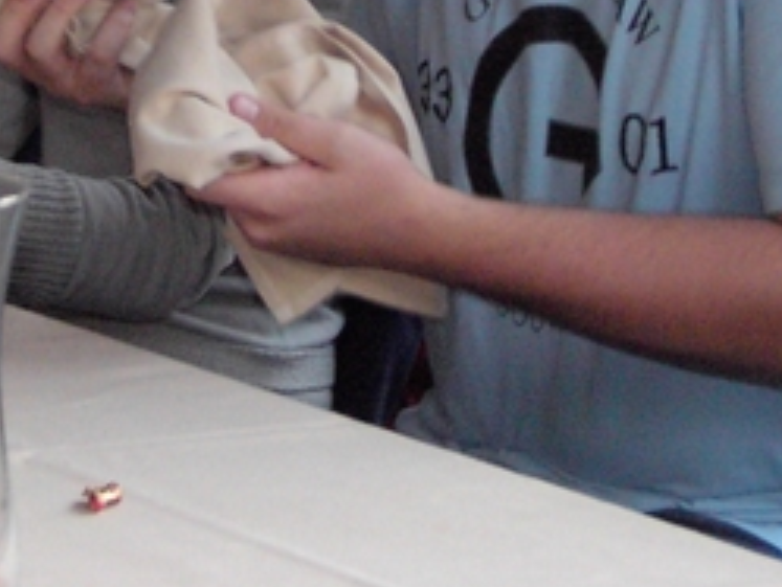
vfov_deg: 7.8
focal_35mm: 190
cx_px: 305
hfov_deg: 10.4
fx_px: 4294
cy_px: -66
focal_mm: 12.1
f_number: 2.8
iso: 400
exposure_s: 1/106
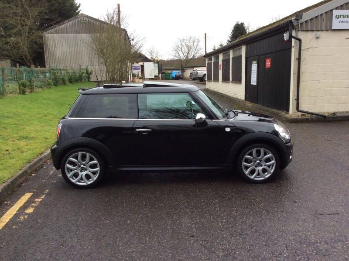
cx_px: 174
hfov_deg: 56.9
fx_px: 322
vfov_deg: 44.1
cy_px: 130
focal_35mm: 32
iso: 32
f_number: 2.4
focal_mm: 3.3
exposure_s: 1/130
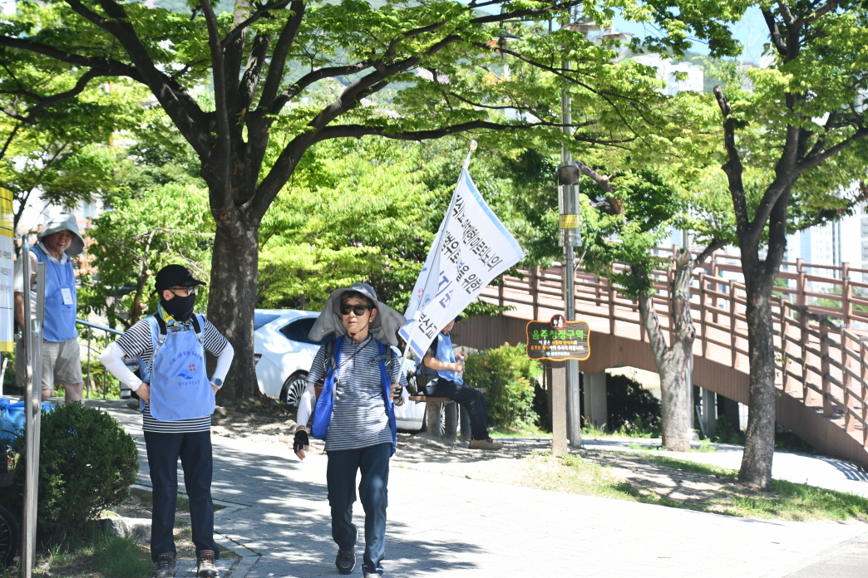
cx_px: 434
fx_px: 2531
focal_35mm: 105
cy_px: 289
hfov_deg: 19.5
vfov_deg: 13.0
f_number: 5.6
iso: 800
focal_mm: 70
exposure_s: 1/500
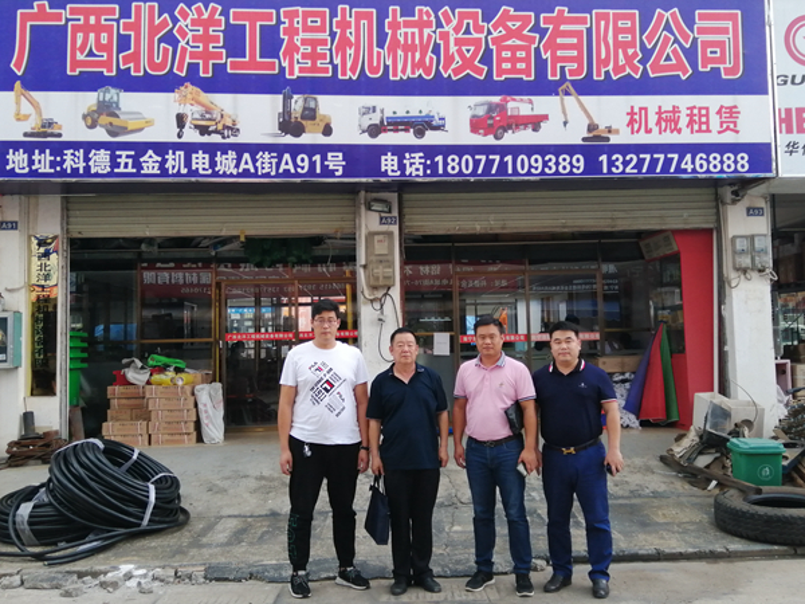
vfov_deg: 45.4
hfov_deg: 58.4
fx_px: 721
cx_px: 402
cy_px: 302
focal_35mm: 31
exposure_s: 1/170
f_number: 1.8
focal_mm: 3.6
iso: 50
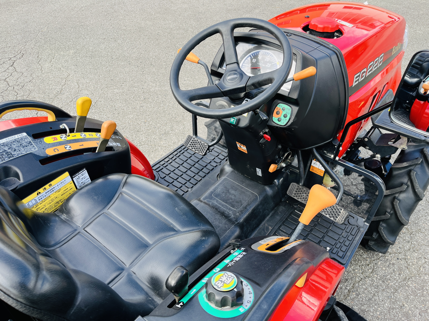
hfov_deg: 67.3
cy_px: 160
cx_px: 214
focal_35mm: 26
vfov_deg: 53.1
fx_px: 322
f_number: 1.6
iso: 50
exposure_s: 1/563
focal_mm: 5.1
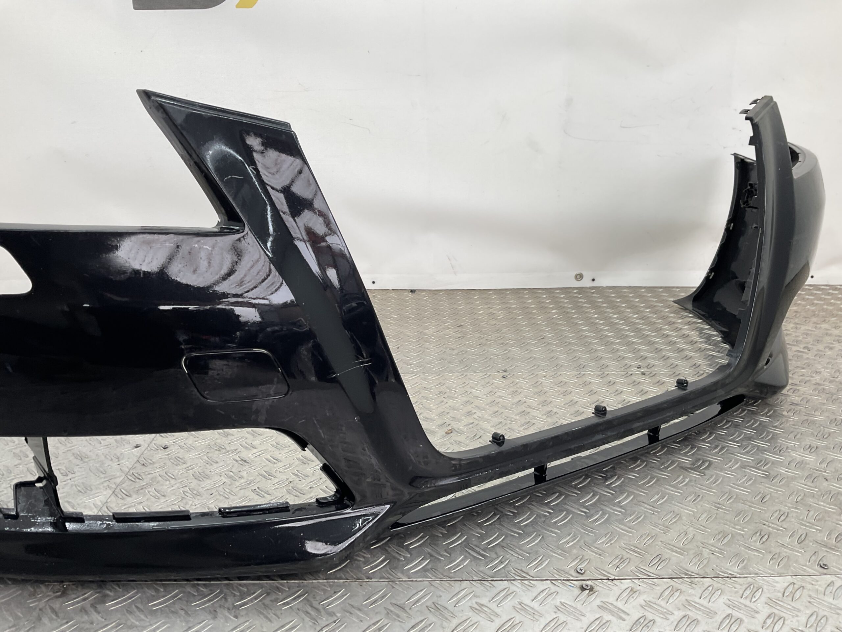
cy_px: 316
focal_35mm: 29
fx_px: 705
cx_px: 421
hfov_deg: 61.7
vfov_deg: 48.2
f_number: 1.8
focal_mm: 3
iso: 25
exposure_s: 1/120
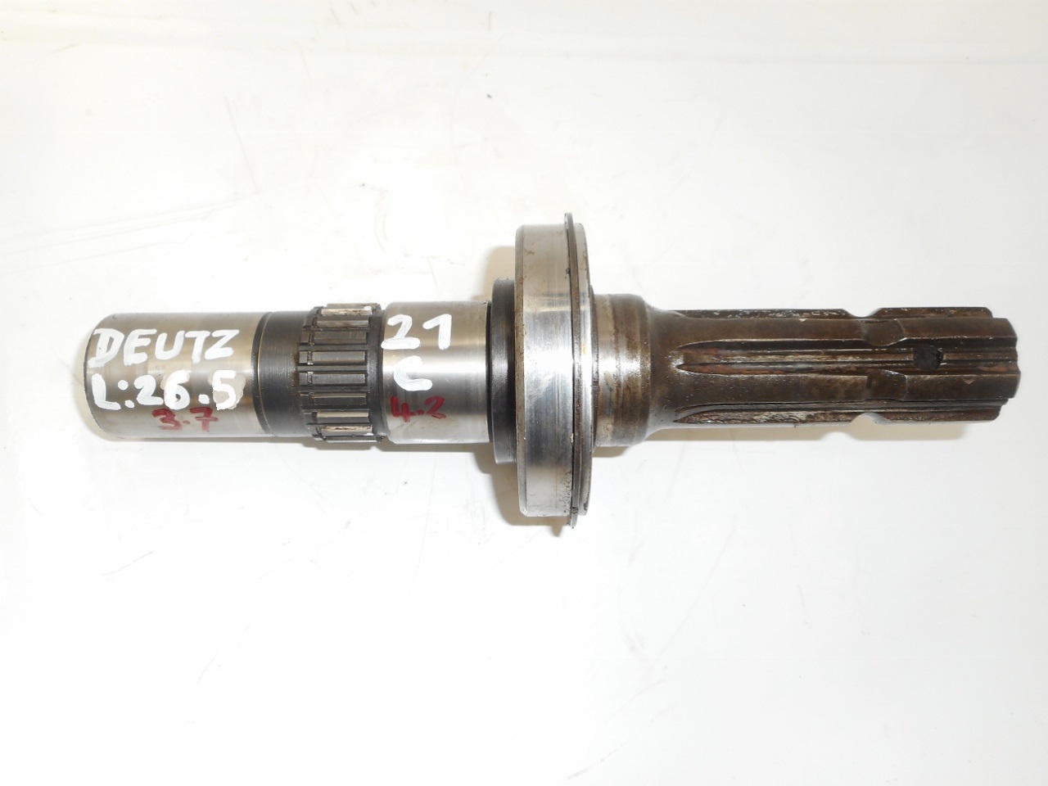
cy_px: 393
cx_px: 524
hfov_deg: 69.4
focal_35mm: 25
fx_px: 757
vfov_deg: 54.9
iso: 80
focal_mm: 4.5
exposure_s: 1/80
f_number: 3.7
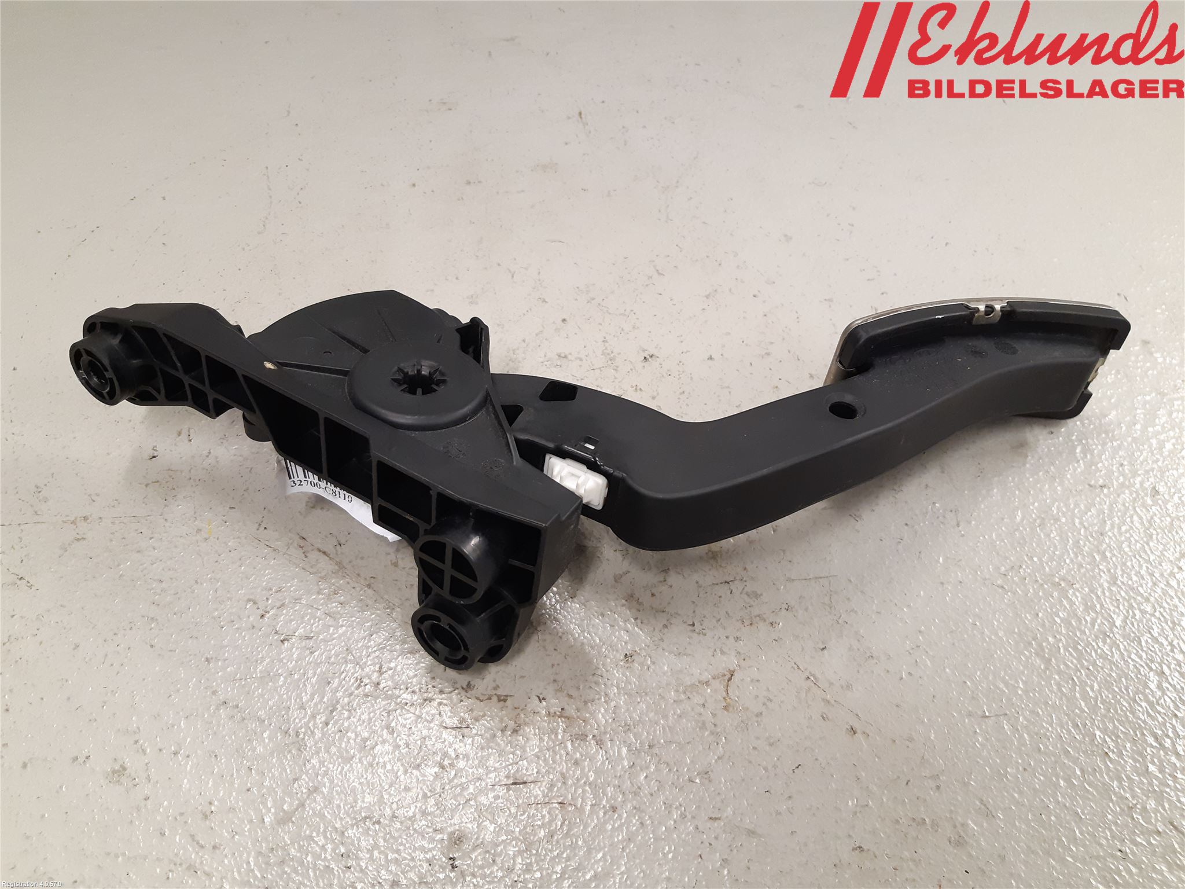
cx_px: 592
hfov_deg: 67.3
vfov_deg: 53.1
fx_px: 890
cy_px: 444
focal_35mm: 26
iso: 200
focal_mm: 3.93
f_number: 1.7
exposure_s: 1/50
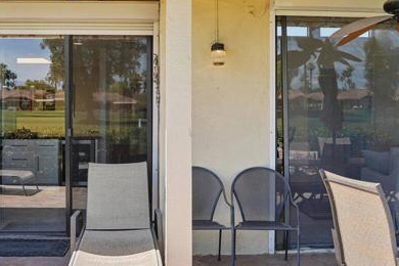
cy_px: 116
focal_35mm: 42
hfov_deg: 46.3
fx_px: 465
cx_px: 178
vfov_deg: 31.9
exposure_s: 1/125
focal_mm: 16
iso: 100
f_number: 8
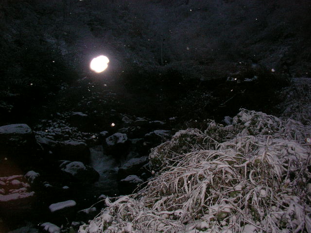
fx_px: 332
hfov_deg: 50.1
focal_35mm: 37
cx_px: 156
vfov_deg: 38.7
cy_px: 116
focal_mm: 5.7
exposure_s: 1/60
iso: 200
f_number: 2.8
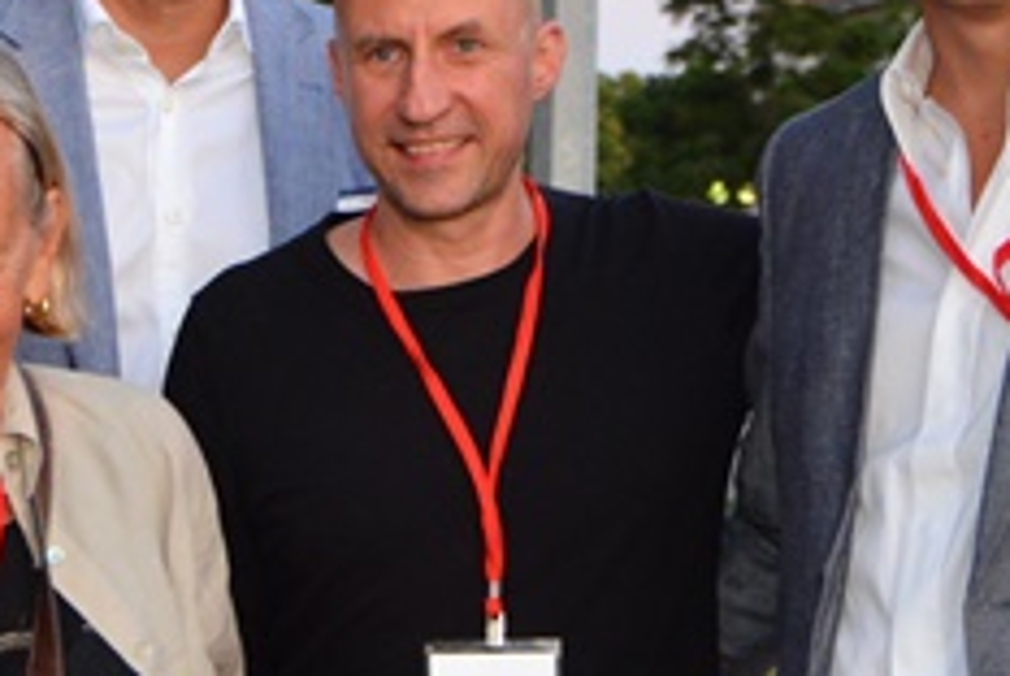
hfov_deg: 15.1
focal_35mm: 135
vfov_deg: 10.2
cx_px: 351
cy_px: 479
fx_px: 3792
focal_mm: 35
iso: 2500
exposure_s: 1/200
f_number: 5.6
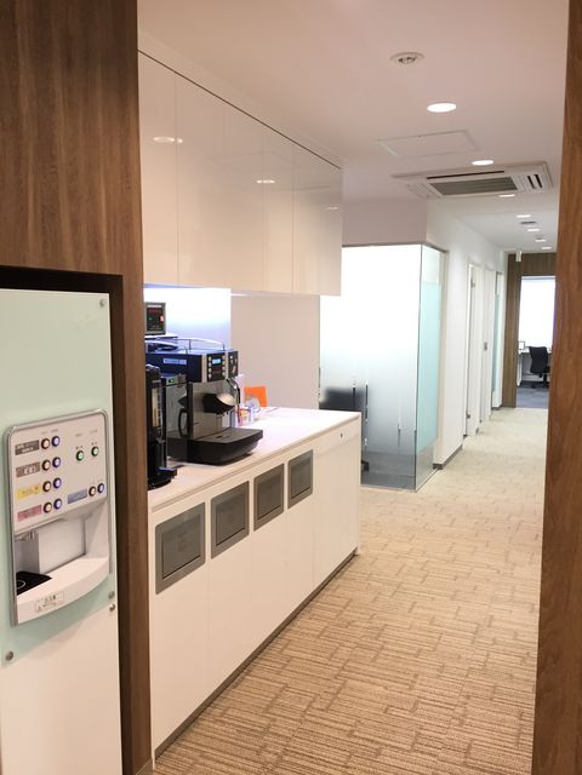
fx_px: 650
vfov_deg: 61.7
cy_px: 388
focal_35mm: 29
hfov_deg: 48.2
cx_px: 291
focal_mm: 4.15
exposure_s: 1/33
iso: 64
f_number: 2.2
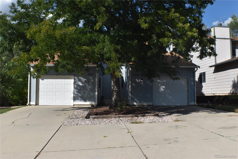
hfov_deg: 38.9
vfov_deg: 26.5
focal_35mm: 51
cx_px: 119
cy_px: 80
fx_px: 337
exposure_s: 1/200
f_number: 10
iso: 100
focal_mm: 34
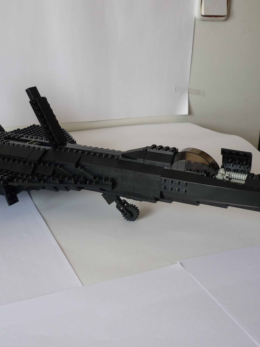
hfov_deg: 32.1
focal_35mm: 45
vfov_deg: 42.1
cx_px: 105
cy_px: 174
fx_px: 451
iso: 100
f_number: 2.8
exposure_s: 1/60
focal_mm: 5.5
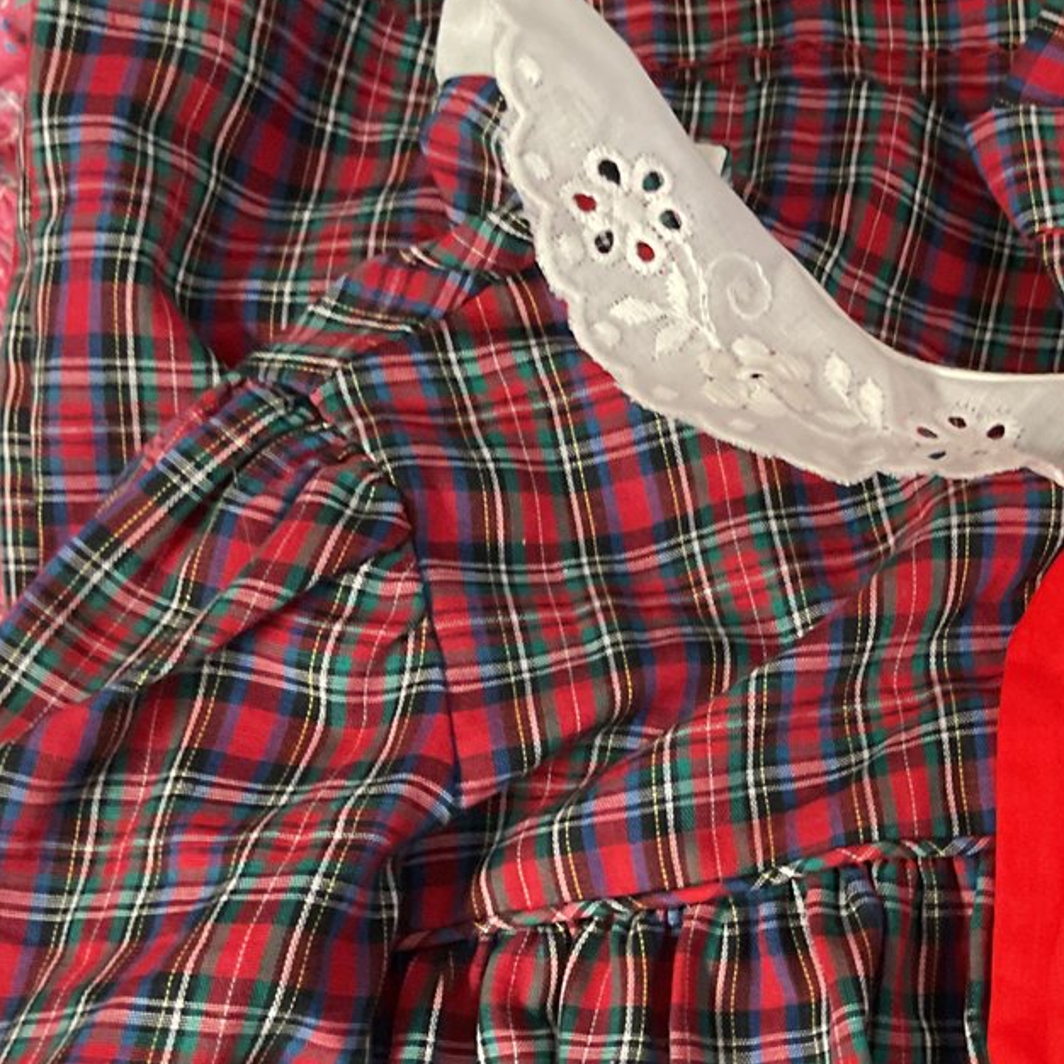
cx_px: 985
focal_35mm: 62
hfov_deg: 26.7
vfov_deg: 27.2
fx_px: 2156
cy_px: 832
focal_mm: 3
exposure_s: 1/30
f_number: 1.8
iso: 250
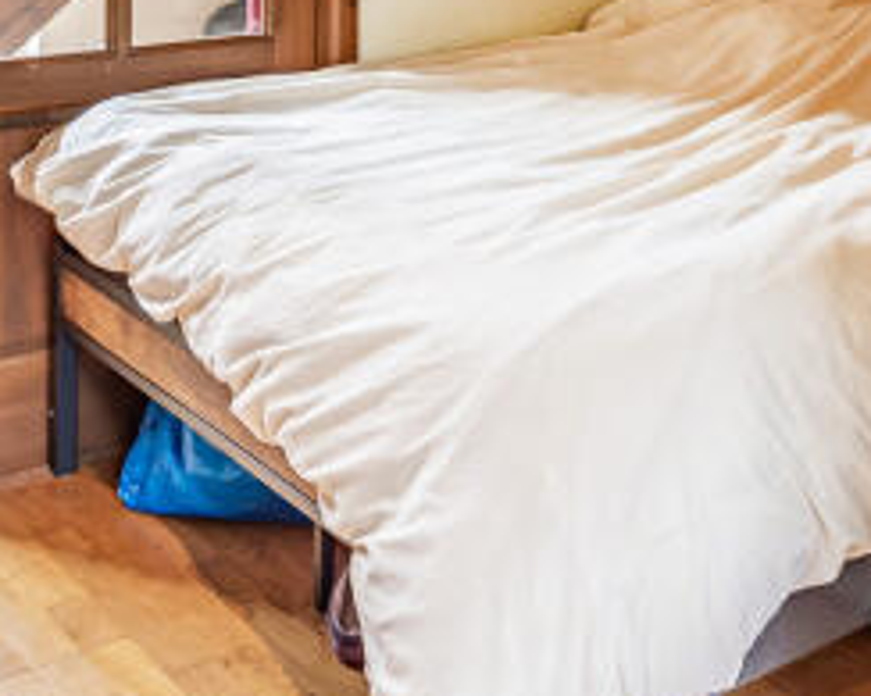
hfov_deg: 29.1
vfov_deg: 21.7
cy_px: -228
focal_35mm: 63
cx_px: 739
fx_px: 1623
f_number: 9
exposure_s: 1/6
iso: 200
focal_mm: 16
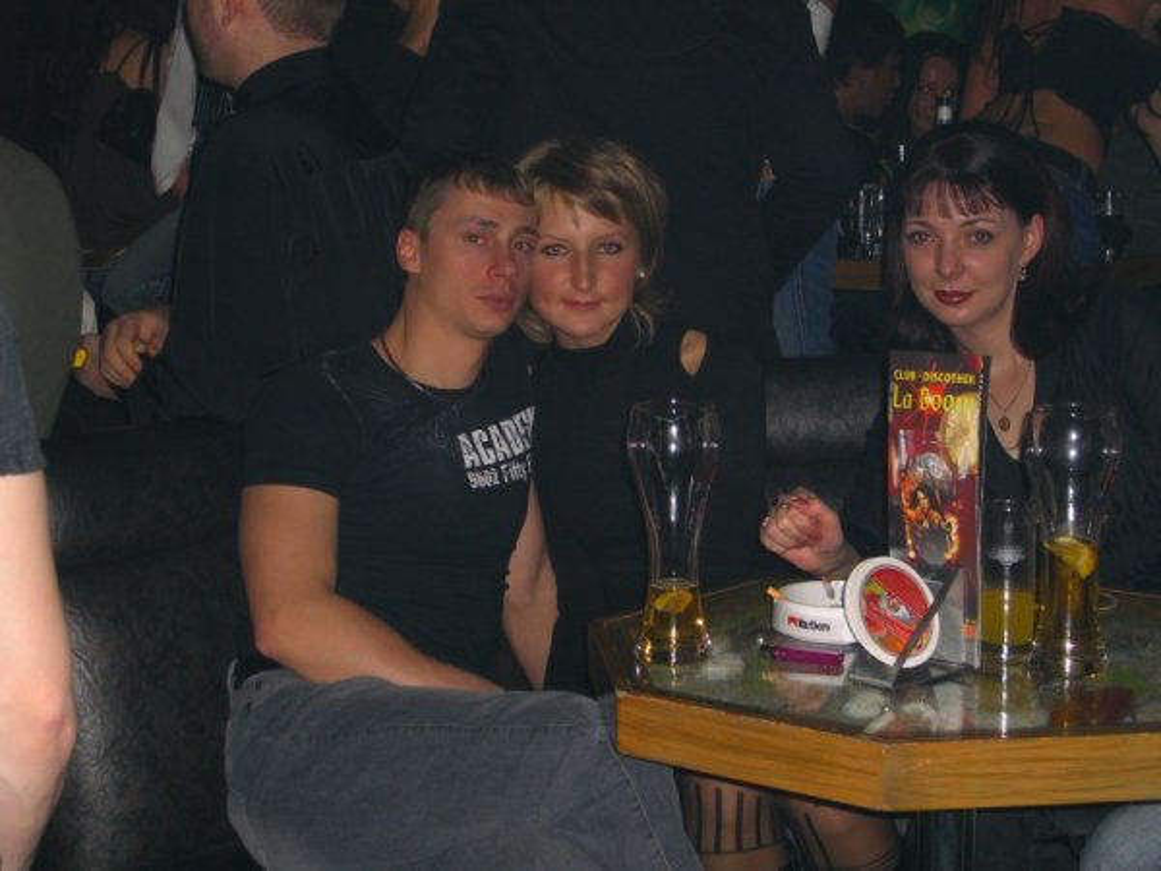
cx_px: 580
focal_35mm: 68
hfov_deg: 28.6
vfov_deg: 21.6
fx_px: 2281
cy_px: 436
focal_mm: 14.2
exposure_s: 1/60
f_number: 4
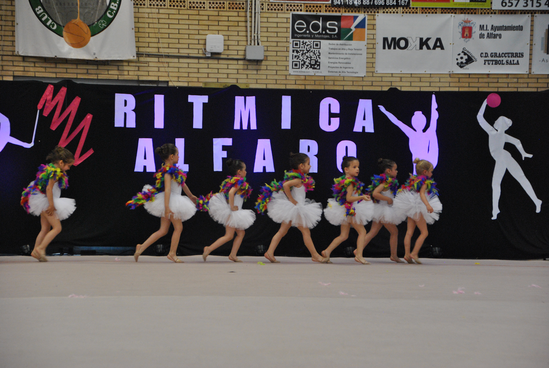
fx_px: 1718
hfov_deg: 18.2
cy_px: 184
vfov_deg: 12.2
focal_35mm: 112
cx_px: 274
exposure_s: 1/125
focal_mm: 75
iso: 800
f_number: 5.3
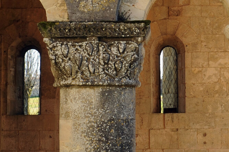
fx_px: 826
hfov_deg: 15.7
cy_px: 27
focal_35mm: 130
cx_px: 184
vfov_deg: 10.5
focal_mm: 35
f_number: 7.1
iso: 200
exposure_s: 1/100
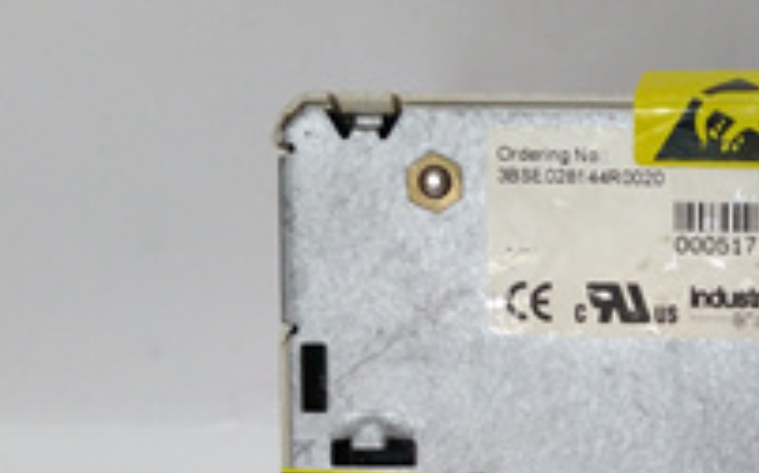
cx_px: 853
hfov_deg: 26.5
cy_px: 471
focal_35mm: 71
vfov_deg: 17.9
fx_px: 1468
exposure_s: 1/33
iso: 157
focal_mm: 3.79
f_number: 2
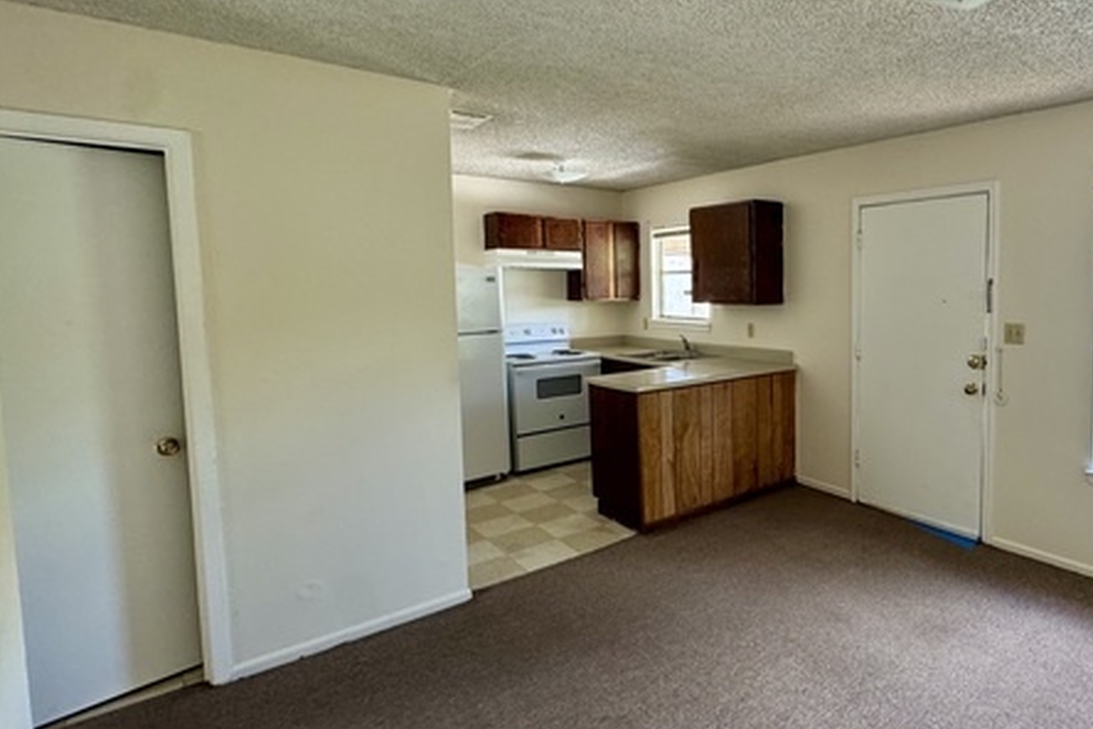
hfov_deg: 77.1
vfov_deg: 59.4
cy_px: 330
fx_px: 638
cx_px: 773
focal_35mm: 21
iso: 250
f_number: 2.2
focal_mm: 2.22
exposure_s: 1/99
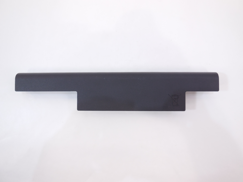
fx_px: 175
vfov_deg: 54.9
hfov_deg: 69.4
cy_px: 91
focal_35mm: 25
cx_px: 122
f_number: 3.1
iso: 125
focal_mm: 4.5
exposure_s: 1/60
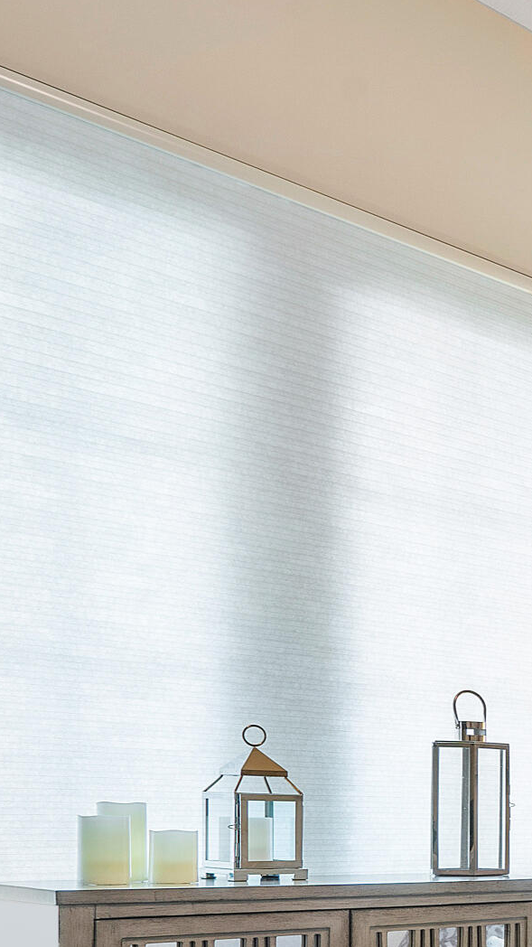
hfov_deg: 16.2
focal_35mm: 48
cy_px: 792
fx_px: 1205
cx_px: 1178
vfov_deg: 40.6
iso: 160
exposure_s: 1/8
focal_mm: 16
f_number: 8
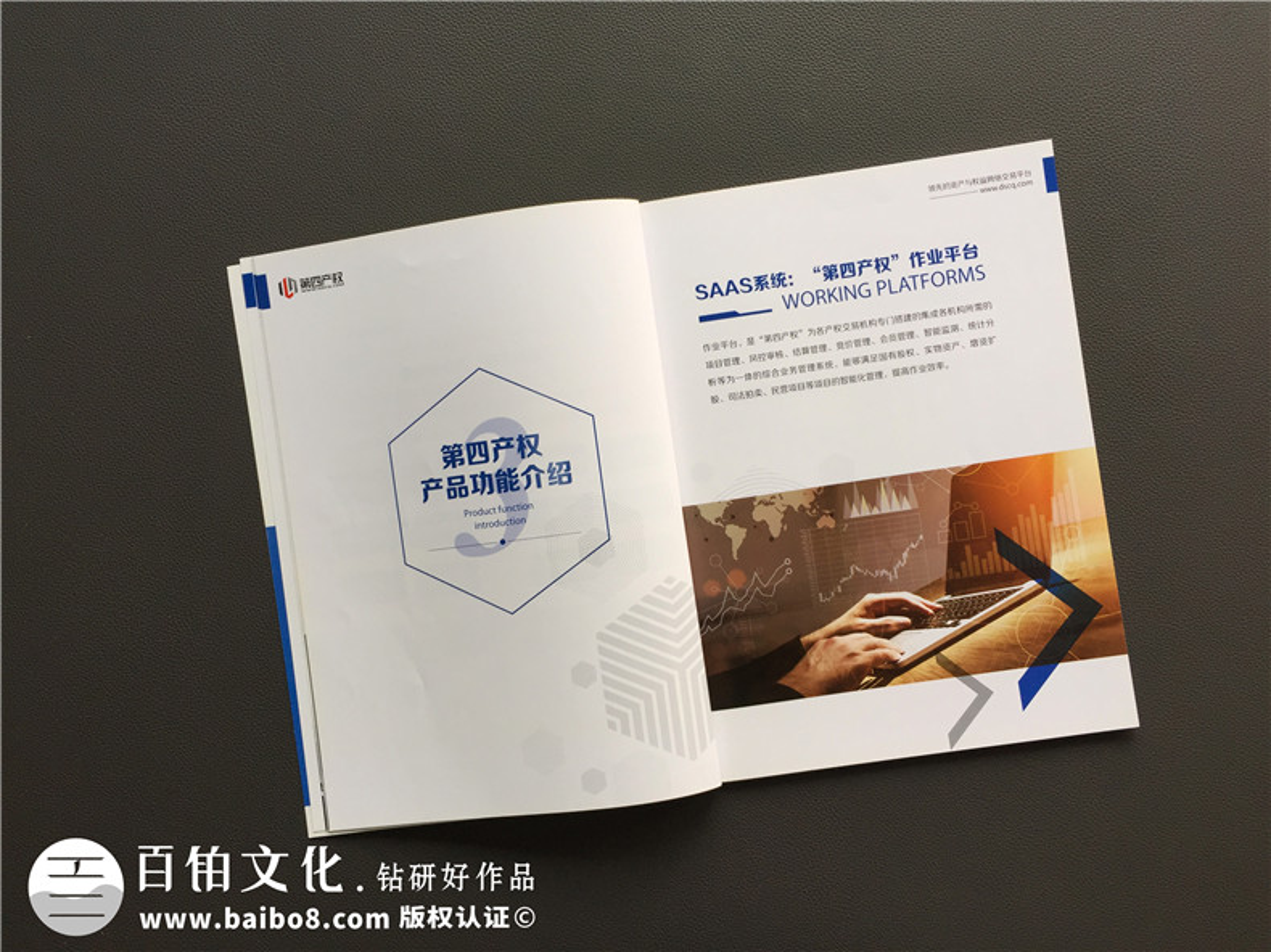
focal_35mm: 29
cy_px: 476
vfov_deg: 48.2
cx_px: 636
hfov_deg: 61.7
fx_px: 1064
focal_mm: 4.15
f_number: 2.2
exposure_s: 1/100
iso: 50
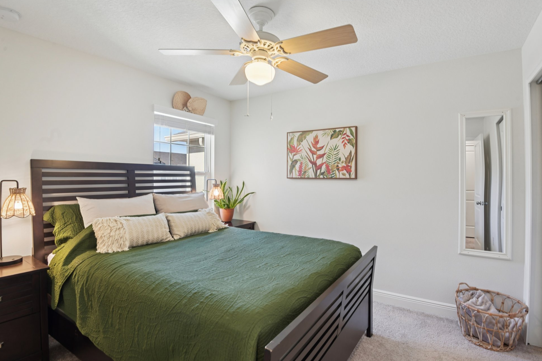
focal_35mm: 17
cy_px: 188
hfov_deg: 93.2
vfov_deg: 70.4
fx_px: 256
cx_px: 286
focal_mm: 16
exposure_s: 1/15
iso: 400
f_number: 8
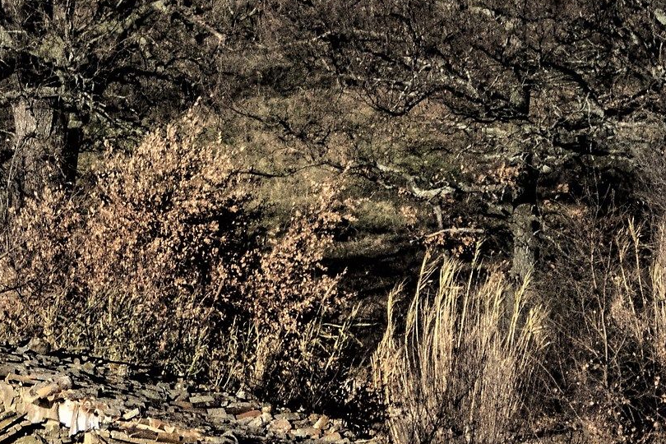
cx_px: -163
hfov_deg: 1.8
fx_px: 21088
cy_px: 456
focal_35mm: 1140
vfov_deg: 1.2
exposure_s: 1/800
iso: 100
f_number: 5
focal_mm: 66.5
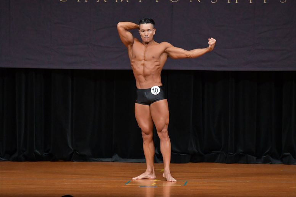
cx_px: 148
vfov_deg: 5.1
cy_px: 98
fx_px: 2219
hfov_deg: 7.6
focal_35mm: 270
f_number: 5.6
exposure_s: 1/400
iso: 4000
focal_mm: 180
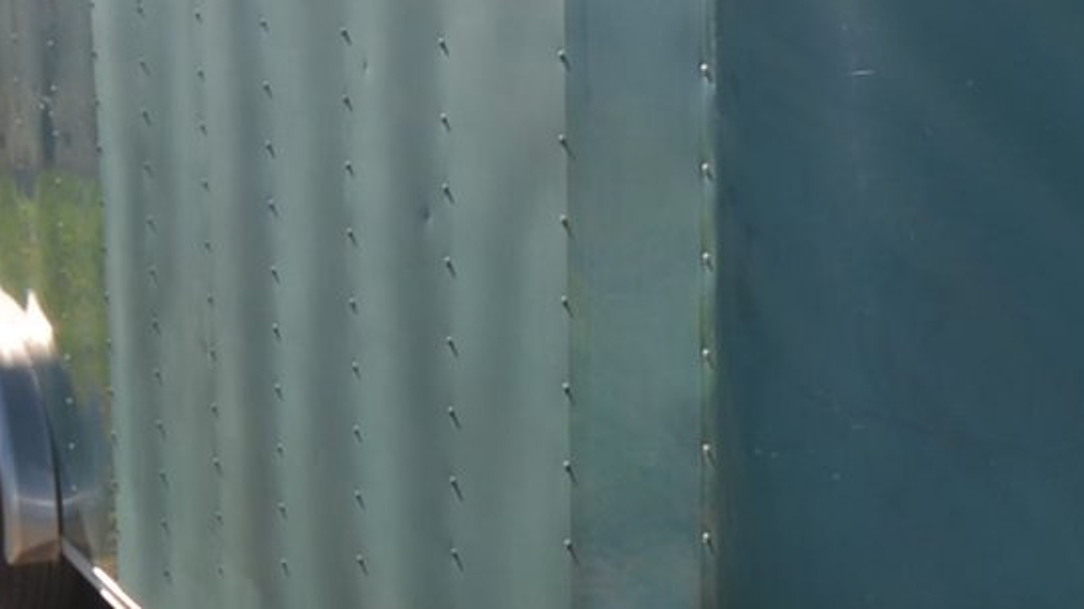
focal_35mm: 80
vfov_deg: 15.1
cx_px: 1032
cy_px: 336
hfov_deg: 25.5
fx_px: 2298
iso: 100
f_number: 8
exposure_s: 1/200
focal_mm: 16
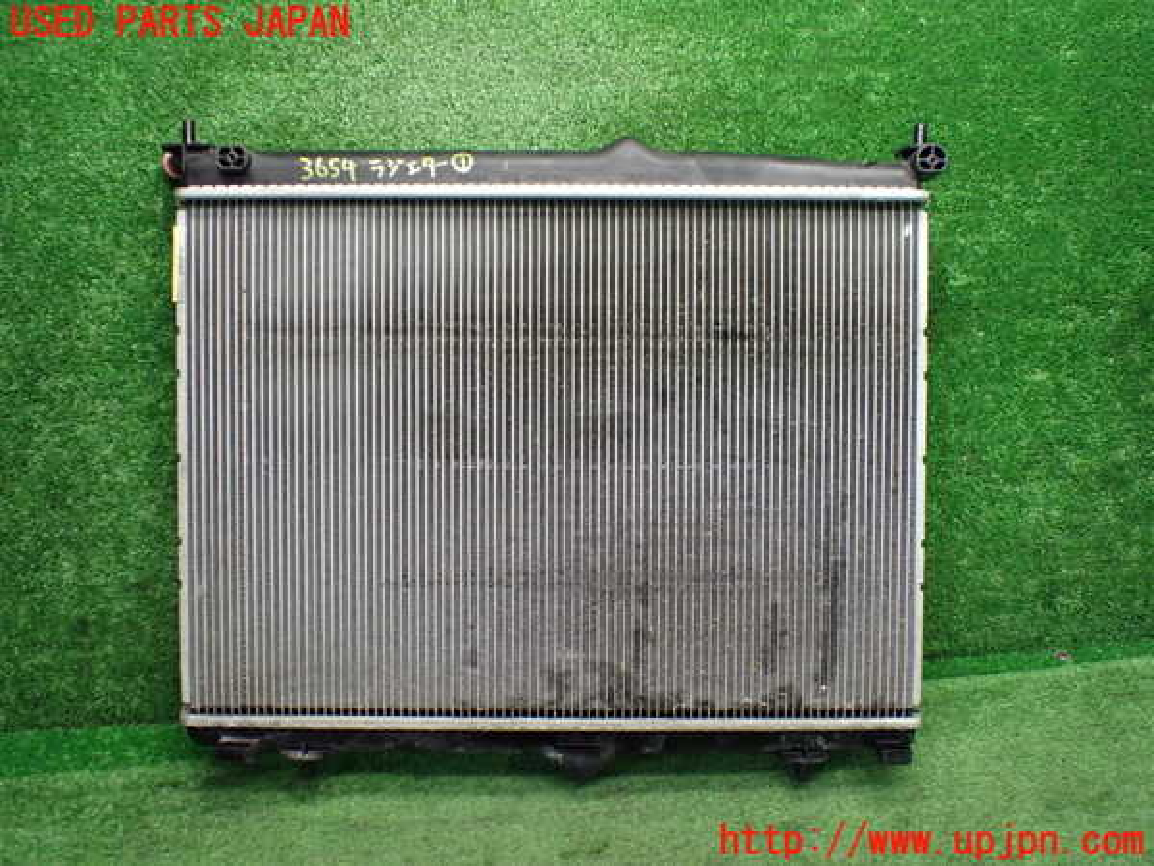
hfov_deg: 60.0
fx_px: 1000
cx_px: 577
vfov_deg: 46.8
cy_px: 433
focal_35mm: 30
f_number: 2.3
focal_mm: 5.4
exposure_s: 1/125
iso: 800
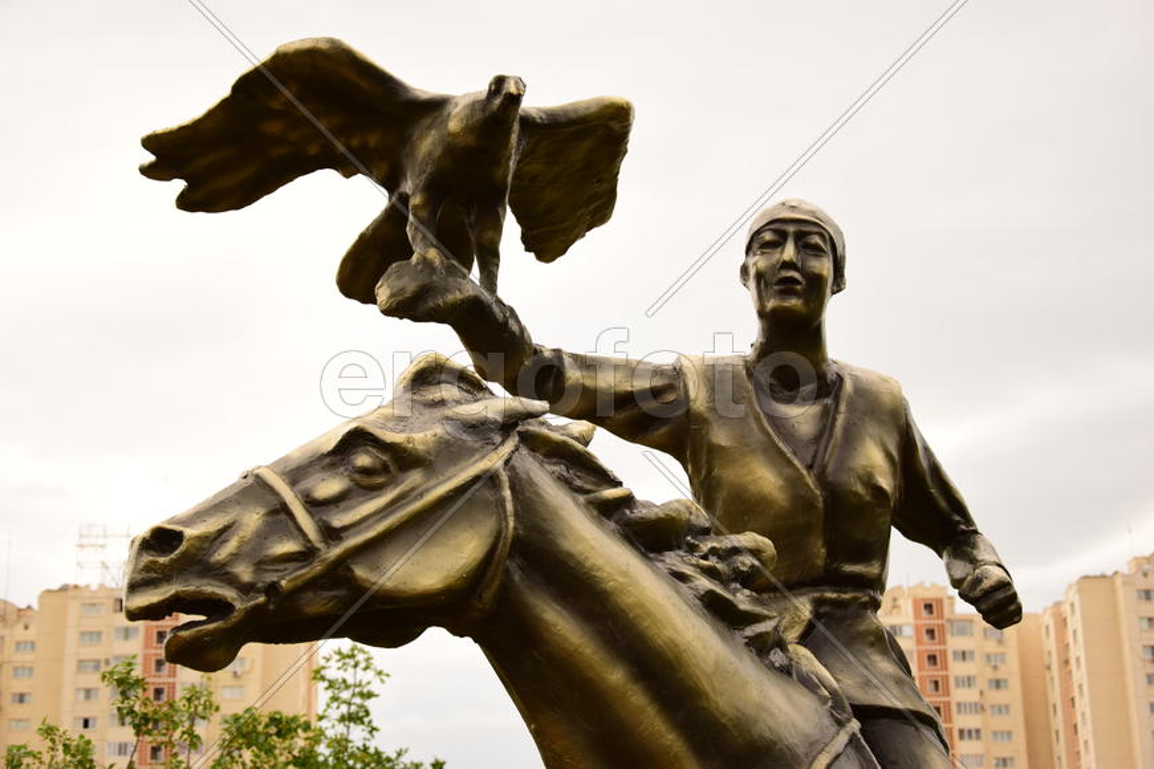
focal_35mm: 63
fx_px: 2019
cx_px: 577
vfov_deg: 21.6
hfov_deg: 31.9
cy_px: 384
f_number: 4.8
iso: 100
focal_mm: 42
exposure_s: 1/80
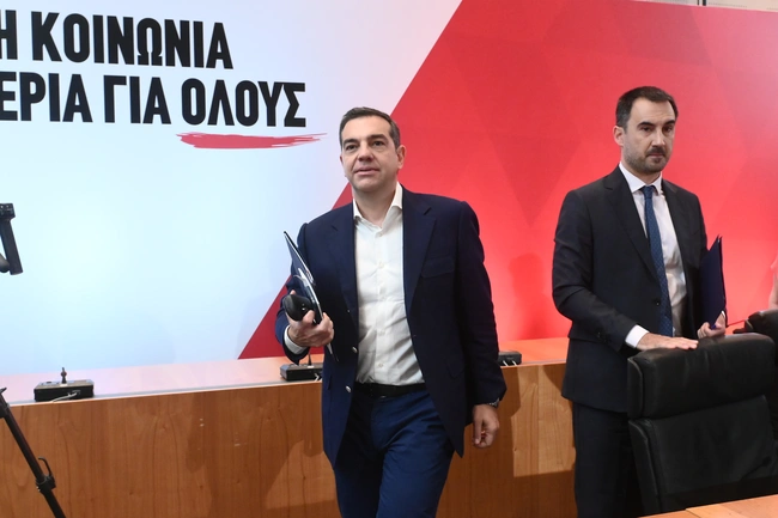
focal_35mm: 36
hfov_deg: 53.1
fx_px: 778
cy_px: 259
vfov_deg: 36.9
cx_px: 389
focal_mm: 24
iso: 6400
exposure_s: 1/320
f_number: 5
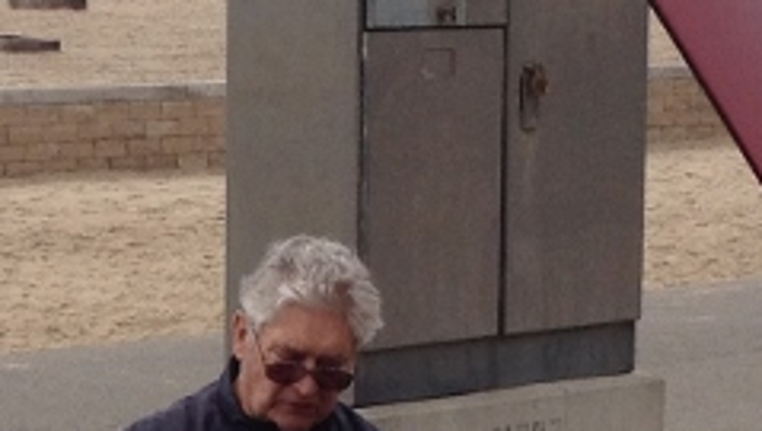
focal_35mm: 204
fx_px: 4126
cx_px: 153
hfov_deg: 10.5
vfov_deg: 5.9
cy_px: 581
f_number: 2.4
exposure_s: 1/1534
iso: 50
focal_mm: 4.28
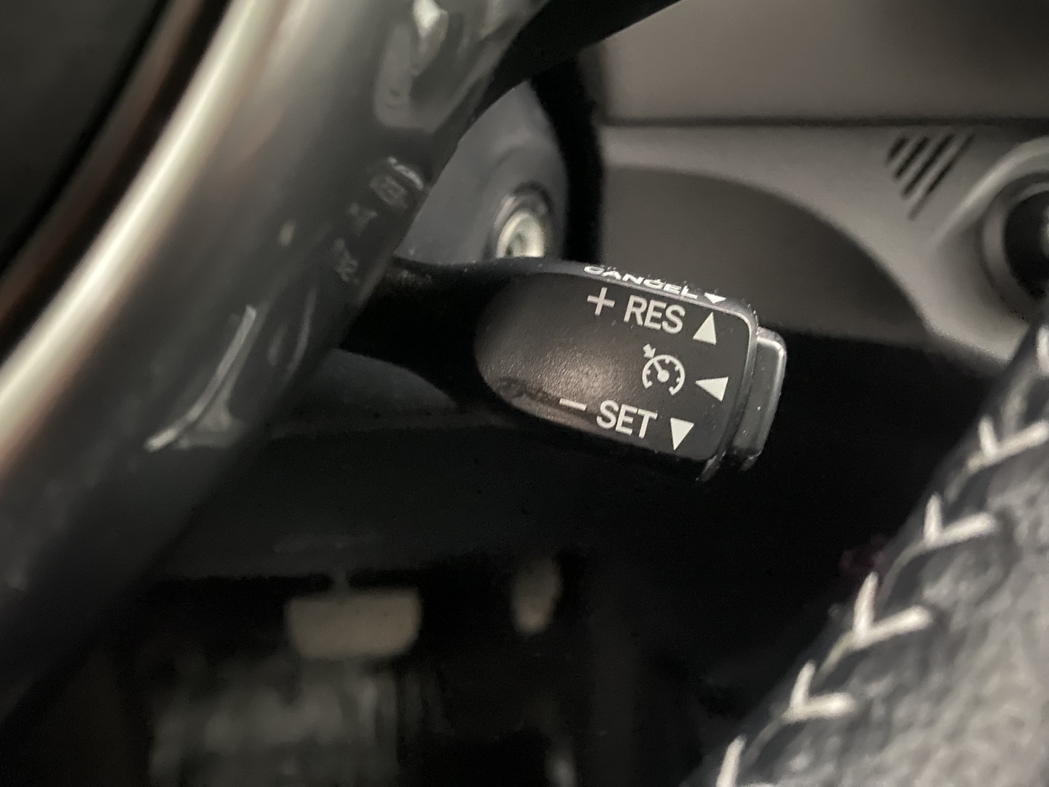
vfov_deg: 54.9
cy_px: 394
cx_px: 524
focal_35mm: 25
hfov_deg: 69.4
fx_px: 758
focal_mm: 4.25
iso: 2000
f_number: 1.8
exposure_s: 1/14
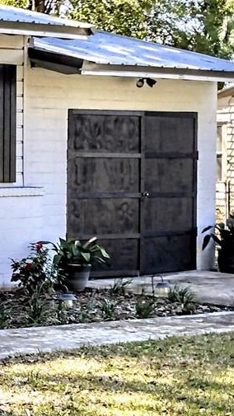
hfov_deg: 14.3
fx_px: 761
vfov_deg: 30.6
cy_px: 199
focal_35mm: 69
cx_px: -249
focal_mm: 3.54
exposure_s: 1/303
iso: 100
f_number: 2
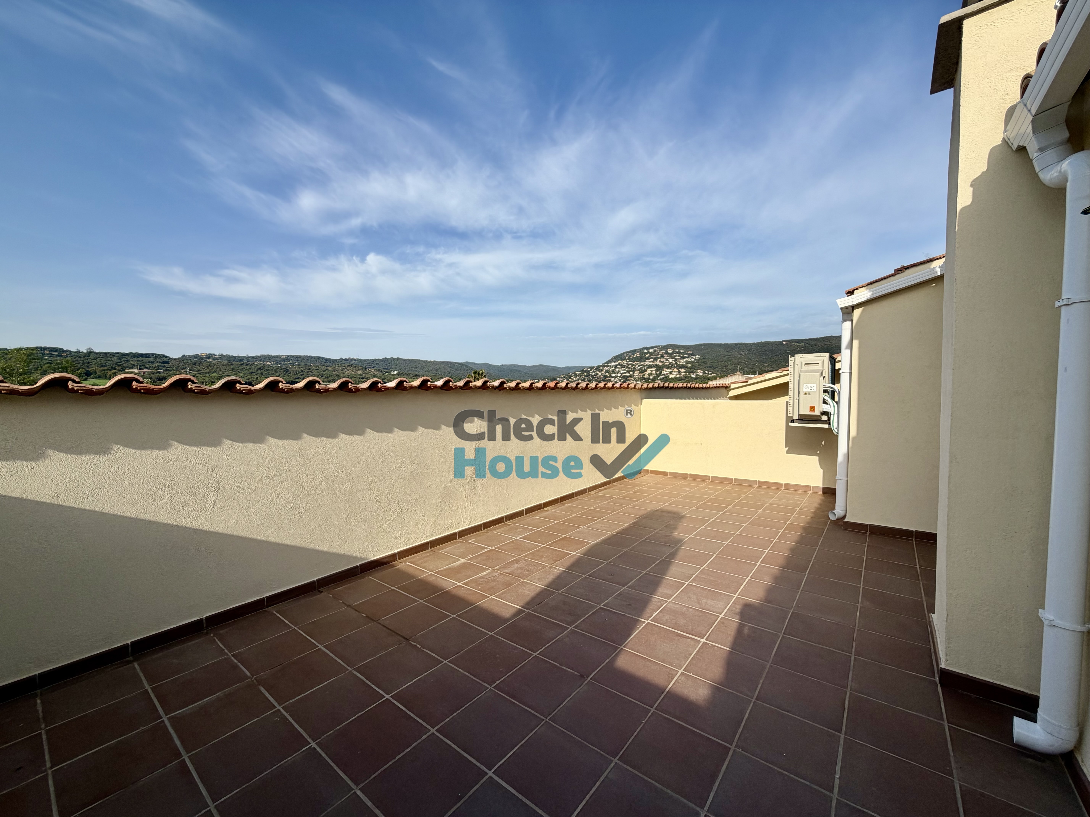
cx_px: 545
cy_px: 408
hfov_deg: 102.1
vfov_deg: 85.7
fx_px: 441
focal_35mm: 14
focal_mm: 2.22
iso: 20
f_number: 2.2
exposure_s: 1/864
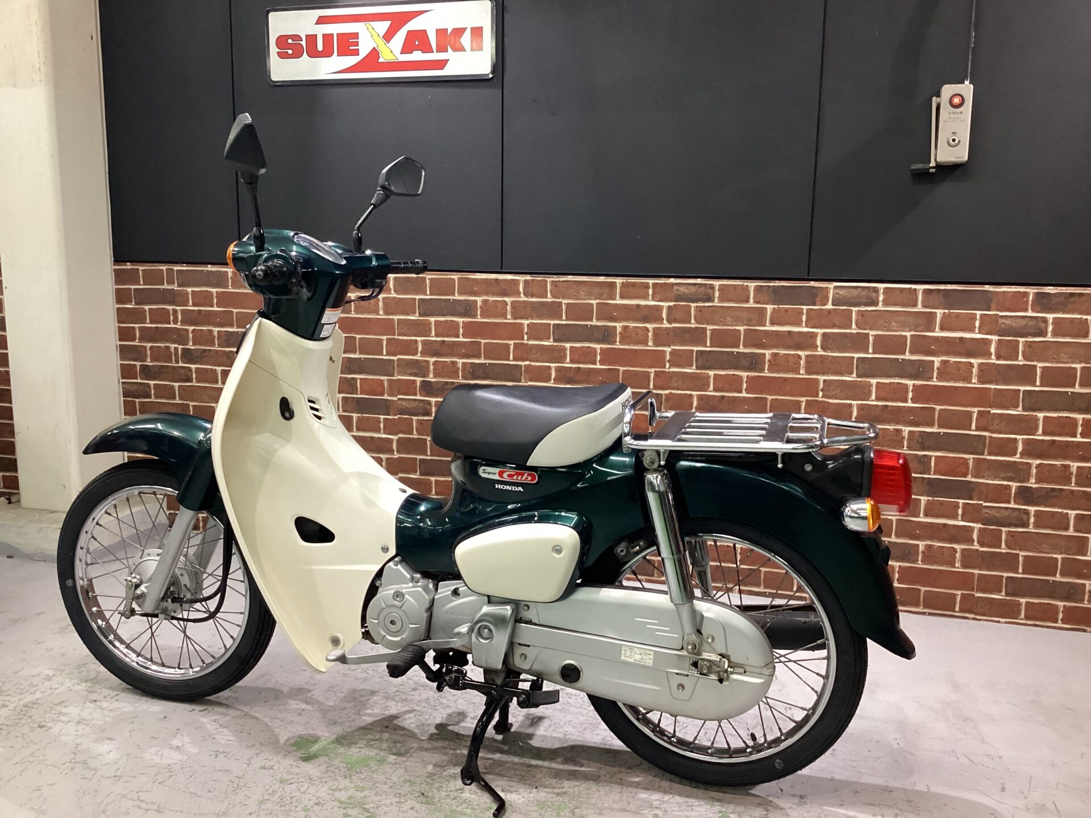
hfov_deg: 58.4
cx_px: 546
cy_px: 409
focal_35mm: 31
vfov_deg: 45.4
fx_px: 977
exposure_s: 1/50
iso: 250
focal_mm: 3.3
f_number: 2.4
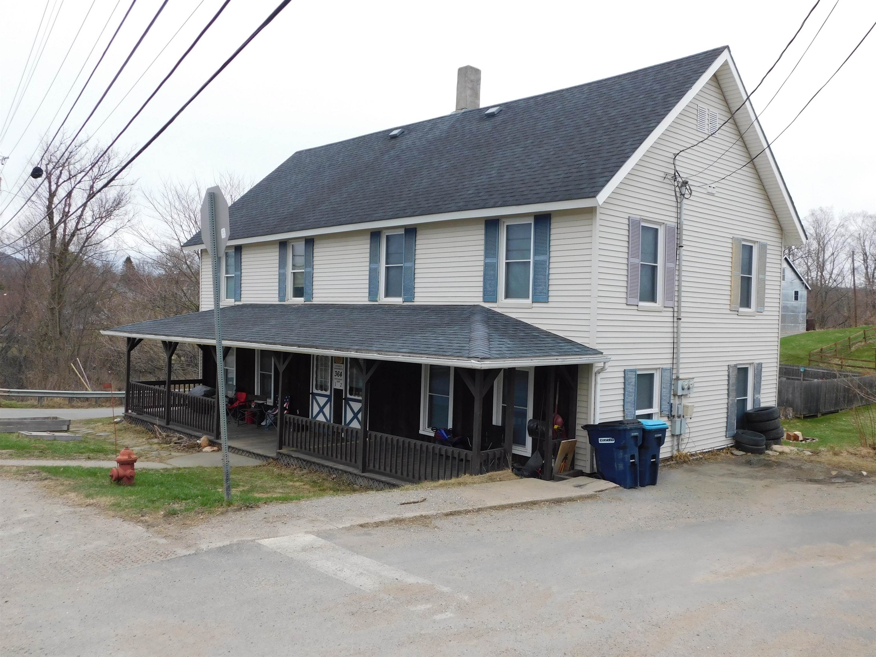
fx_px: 759
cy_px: 328
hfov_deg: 60.0
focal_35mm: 30
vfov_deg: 46.8
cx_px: 438
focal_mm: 5.3
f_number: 3.2
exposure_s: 1/400
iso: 125
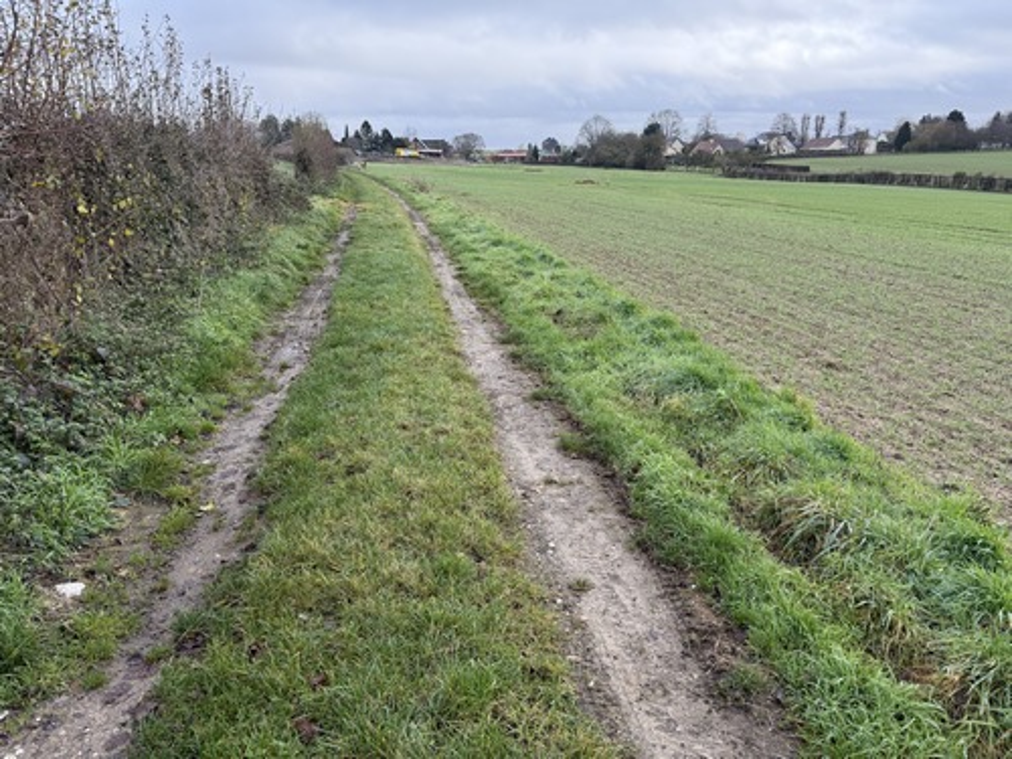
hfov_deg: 71.6
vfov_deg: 56.8
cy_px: 380
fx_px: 702
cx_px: 506
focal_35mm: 24
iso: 100
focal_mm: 6.76
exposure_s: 1/805
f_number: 1.78
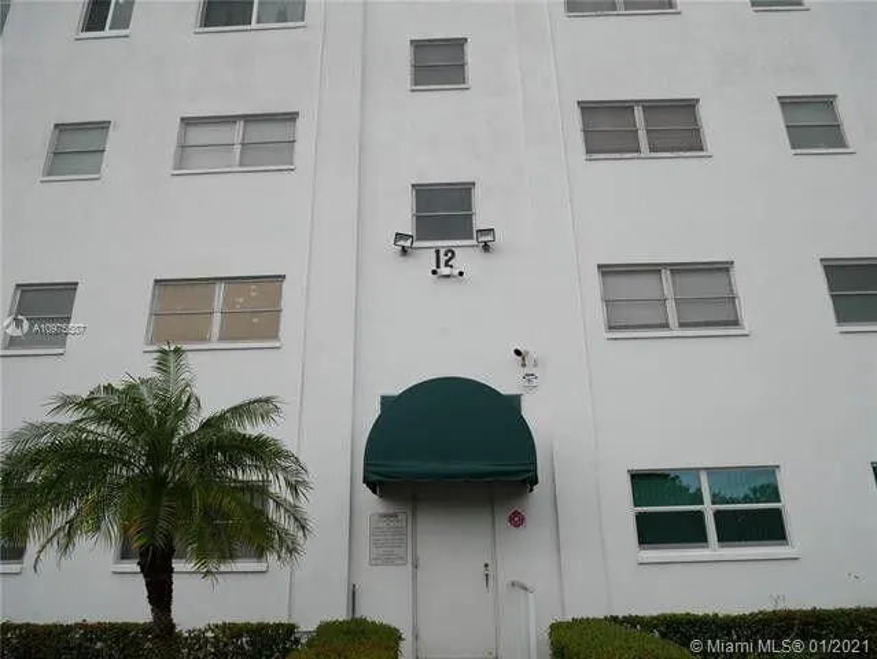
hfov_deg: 71.6
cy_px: 330
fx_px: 608
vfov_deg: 56.9
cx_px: 438
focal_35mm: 24
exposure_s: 1/500
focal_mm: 12
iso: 200
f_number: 7.1
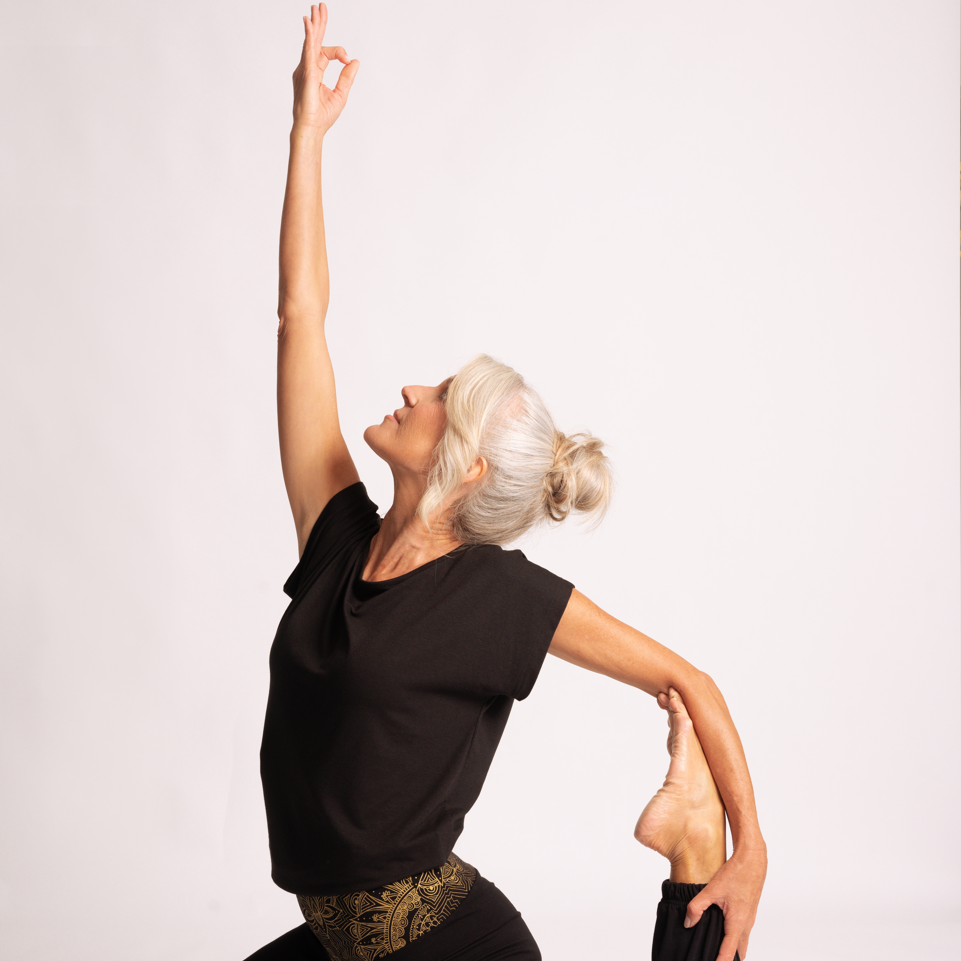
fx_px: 2010
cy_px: 610
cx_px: 480
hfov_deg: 26.9
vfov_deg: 26.8
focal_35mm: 64
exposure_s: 1/160
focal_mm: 50
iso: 250
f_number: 9
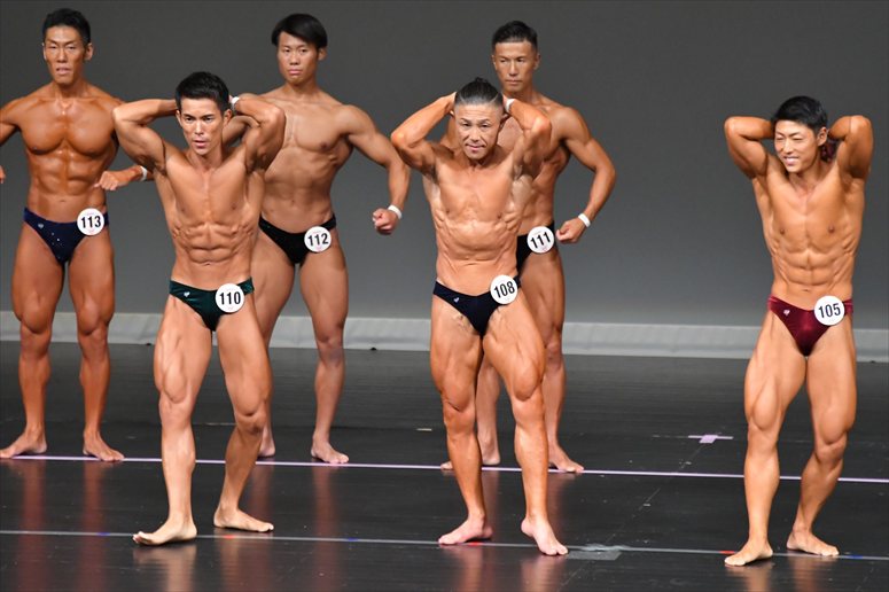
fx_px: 8516
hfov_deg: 6.0
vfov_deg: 4.0
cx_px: 444
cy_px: 296
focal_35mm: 345
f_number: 5.6
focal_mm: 230
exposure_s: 1/400
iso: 5000
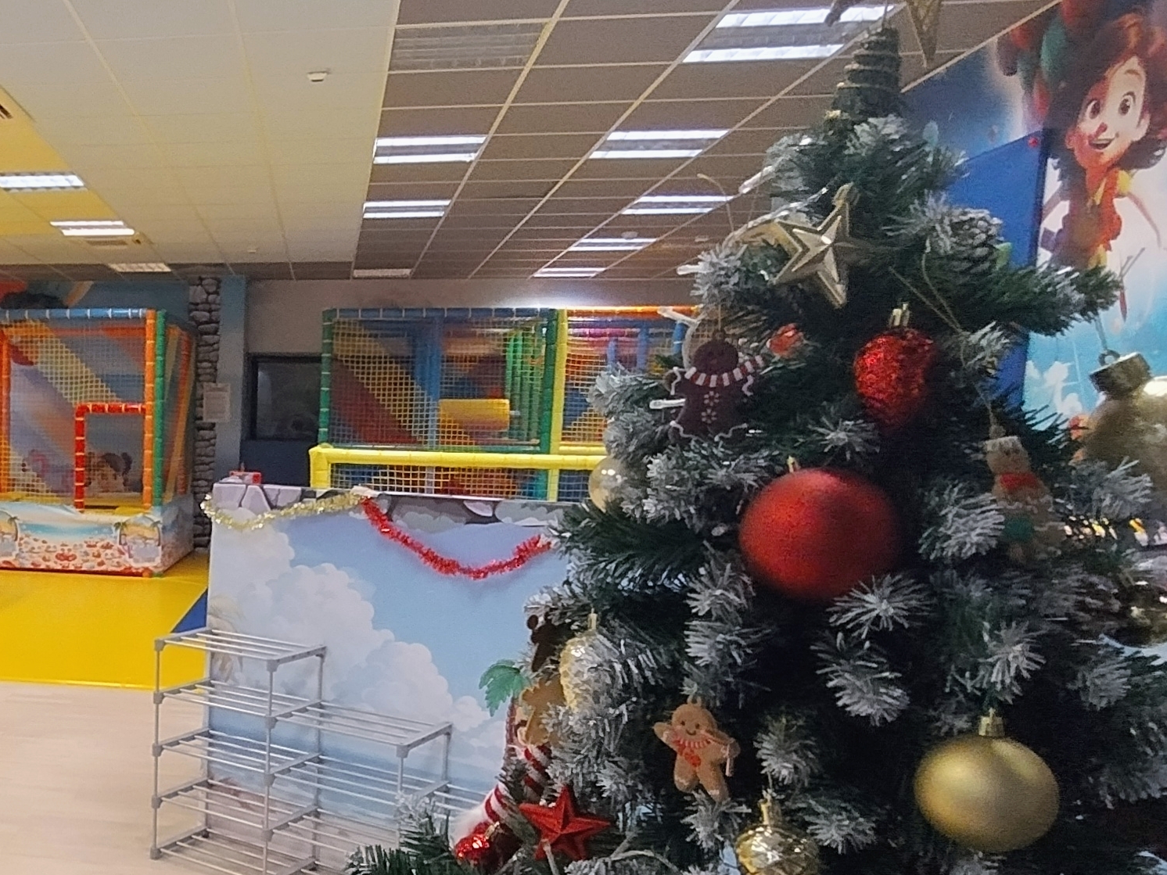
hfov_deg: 47.2
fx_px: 1180
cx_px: 111
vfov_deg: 40.4
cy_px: 543
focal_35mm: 35
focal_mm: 1.66
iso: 331
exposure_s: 1/20
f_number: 2.2
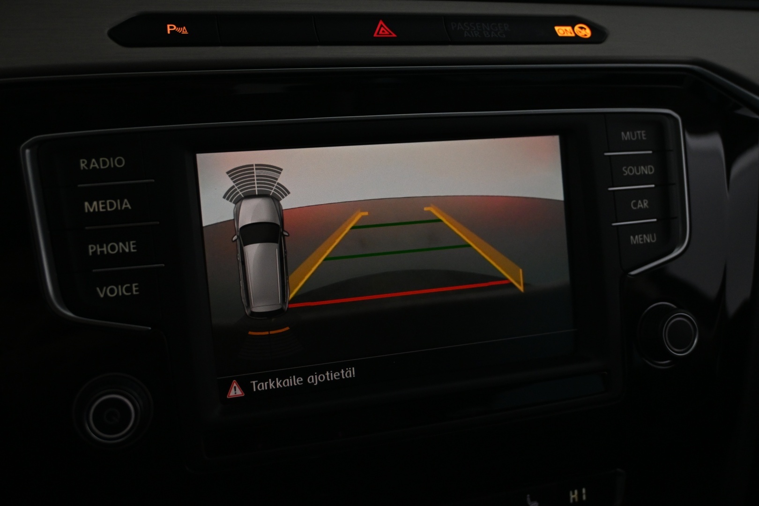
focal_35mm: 37
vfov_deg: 36.2
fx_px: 775
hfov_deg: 52.2
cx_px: 380
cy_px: 253
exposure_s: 1/60
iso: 1600
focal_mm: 24.5
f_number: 4.2
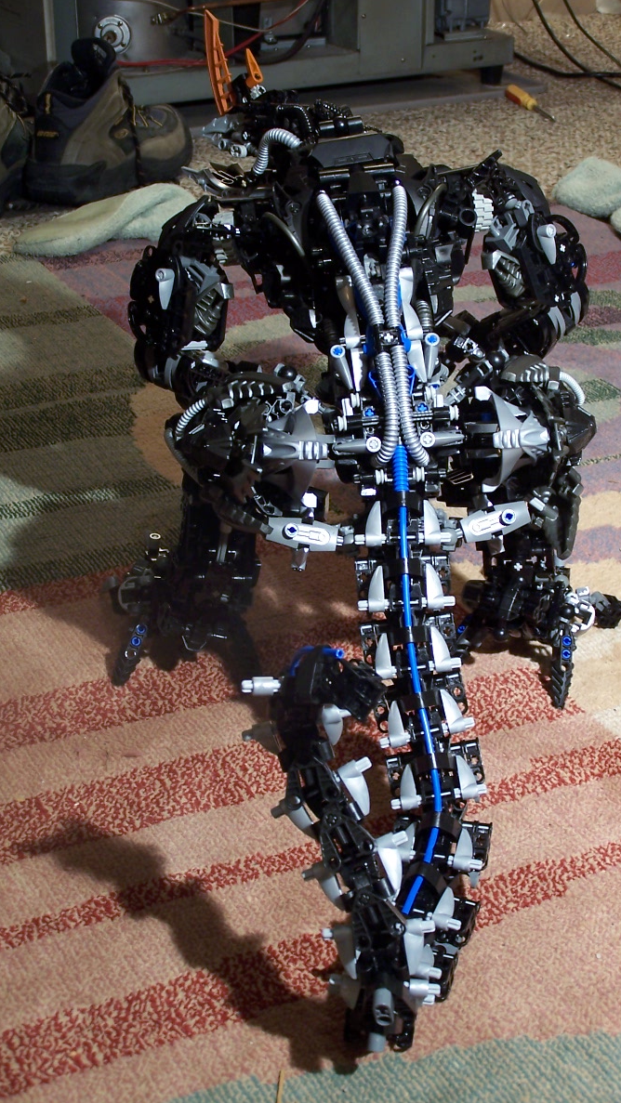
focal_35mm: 65
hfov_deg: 18.5
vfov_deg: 32.4
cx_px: 368
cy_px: 549
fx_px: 1902
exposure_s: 1/2
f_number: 3.2
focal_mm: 9.8
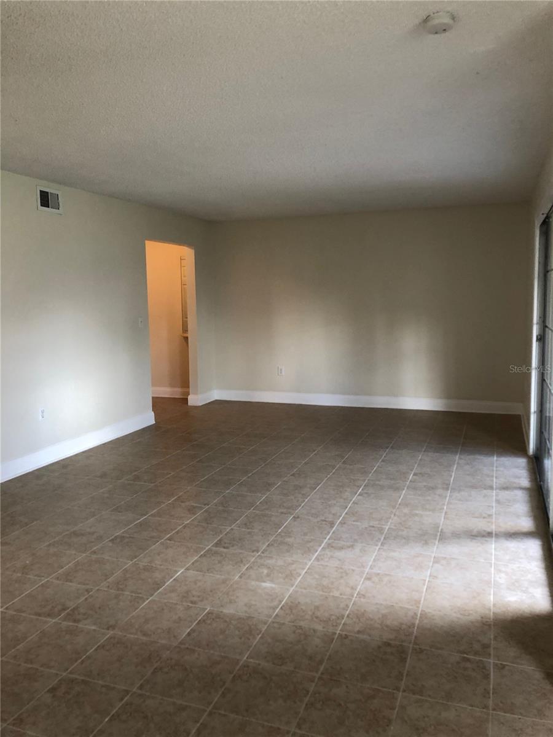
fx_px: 596
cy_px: 368
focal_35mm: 28
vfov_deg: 63.4
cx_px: 276
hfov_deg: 49.7
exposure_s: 1/15
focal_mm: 3.99
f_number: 1.8
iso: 40
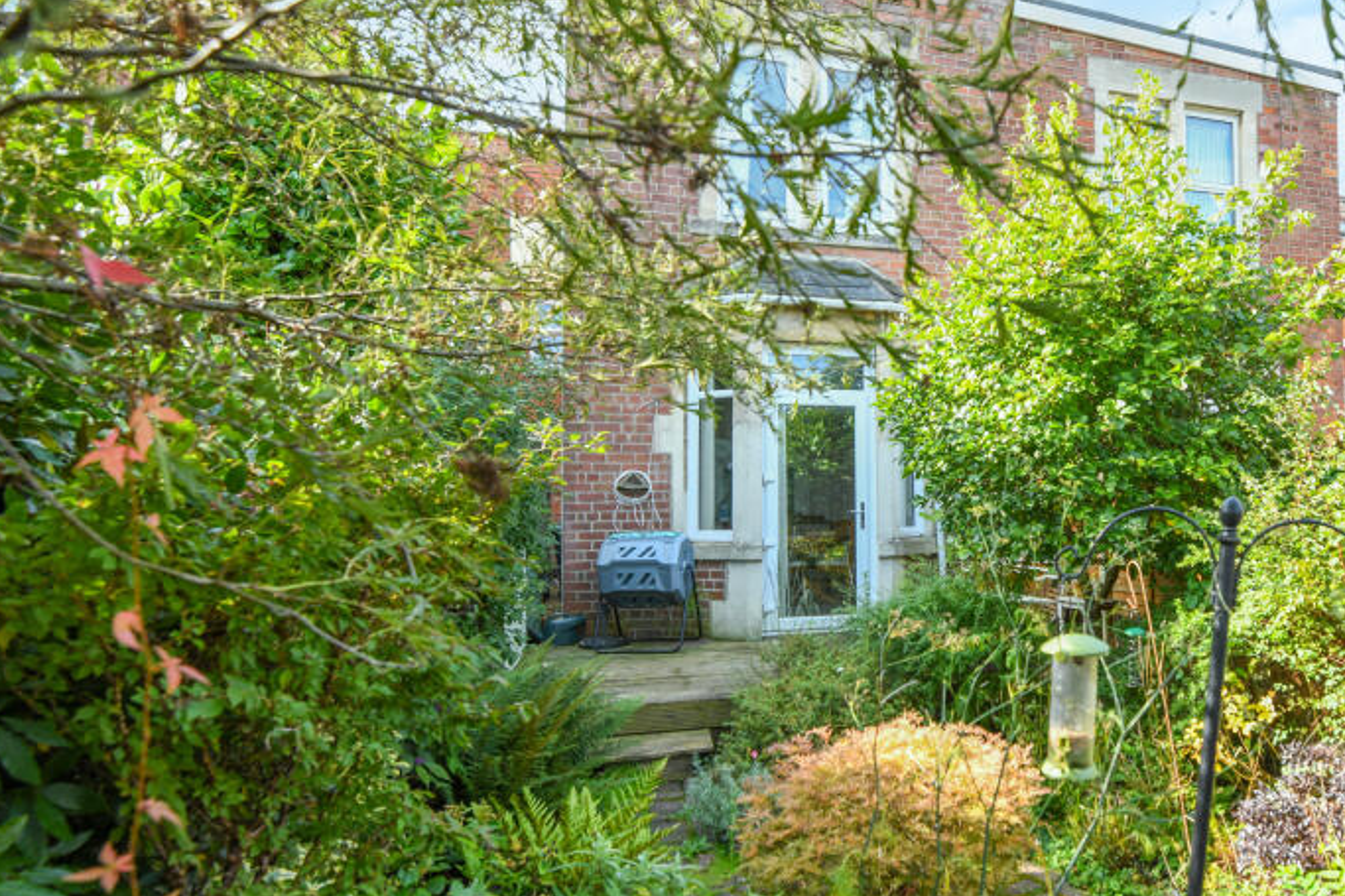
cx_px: 935
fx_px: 896
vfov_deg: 53.0
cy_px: 489
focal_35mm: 24
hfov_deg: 70.8
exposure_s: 1/125
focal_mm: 16
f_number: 6.3
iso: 320
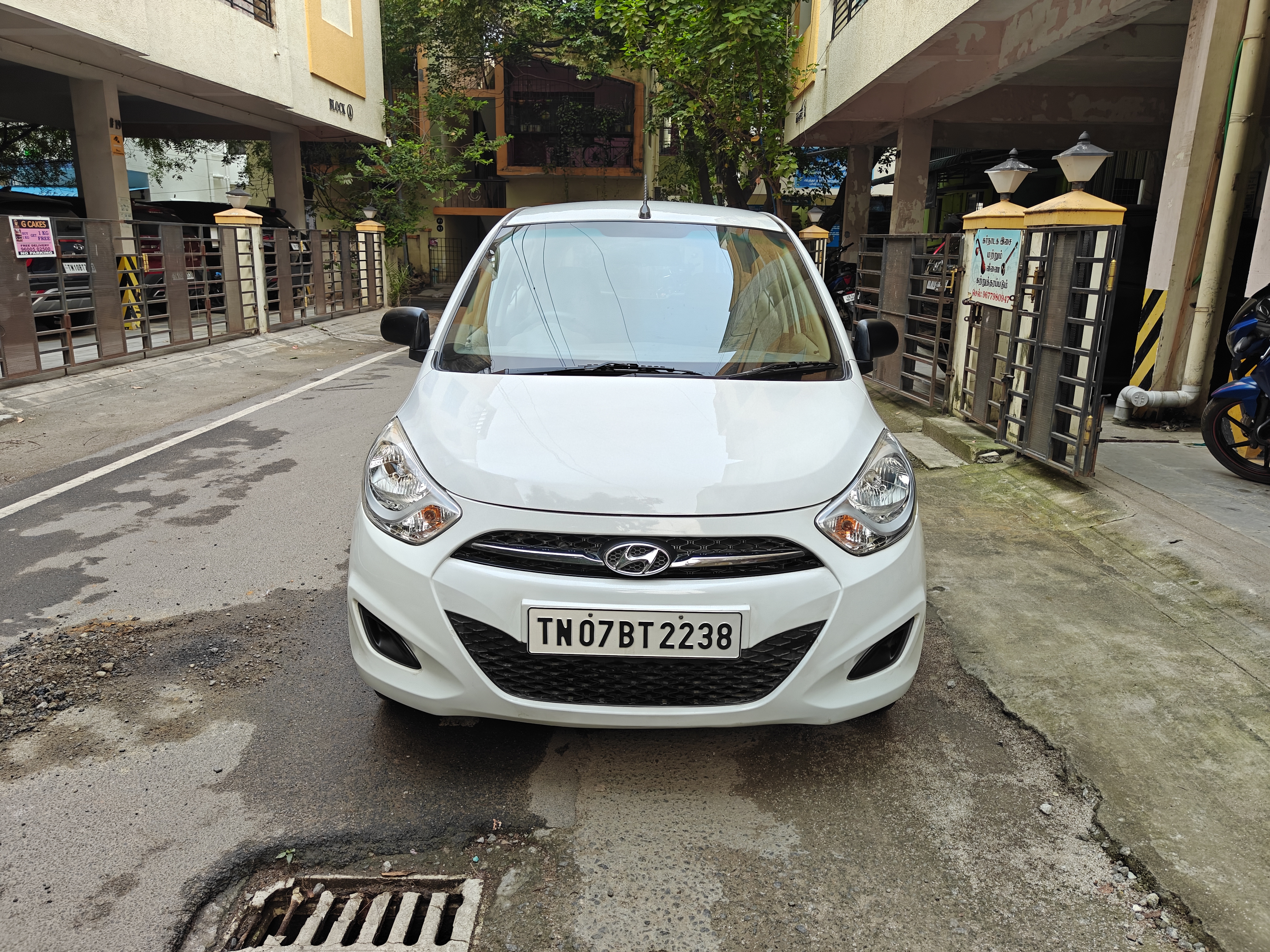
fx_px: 881
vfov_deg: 56.8
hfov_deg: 71.6
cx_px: 635
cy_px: 476
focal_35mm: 24
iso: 400
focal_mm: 5.59
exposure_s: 1/100
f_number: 1.8
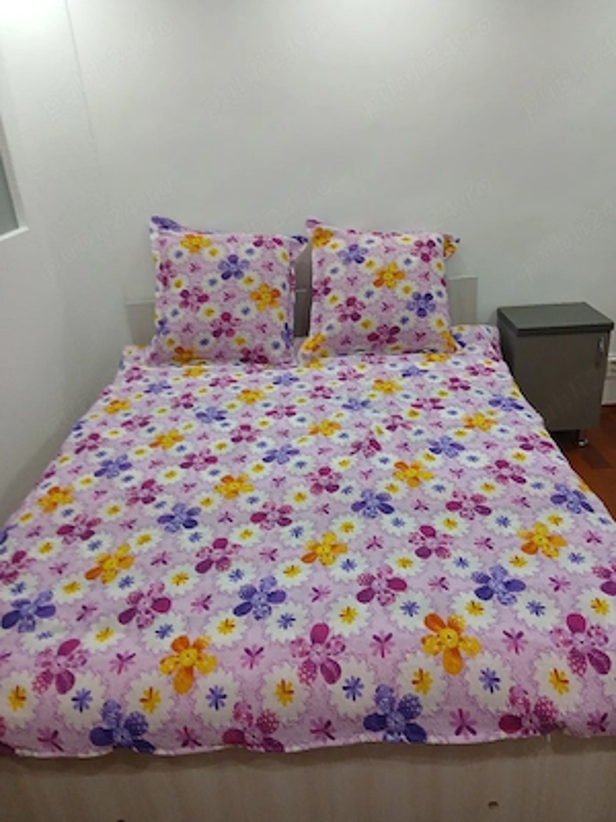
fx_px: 617
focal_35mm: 26
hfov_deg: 53.1
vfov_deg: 67.3
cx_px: 308
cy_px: 411
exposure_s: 1/50.3
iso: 160
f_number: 1.8
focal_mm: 3.98
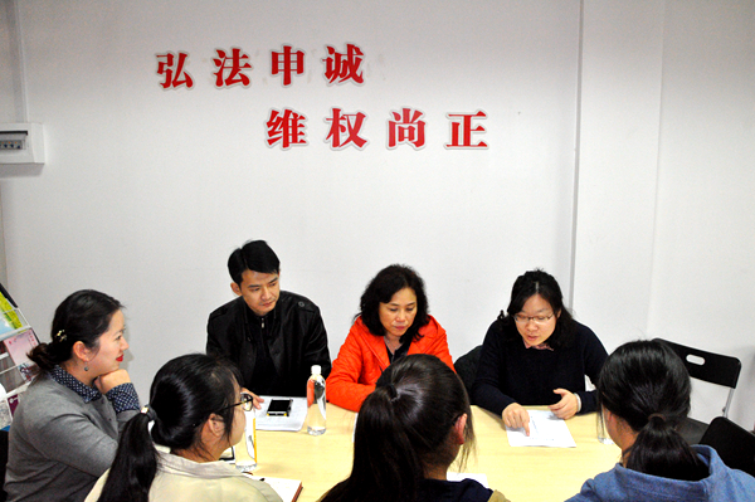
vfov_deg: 47.9
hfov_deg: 67.4
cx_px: 378
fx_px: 566
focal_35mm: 27
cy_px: 251
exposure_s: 1/80
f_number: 5.6
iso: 3200
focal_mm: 18
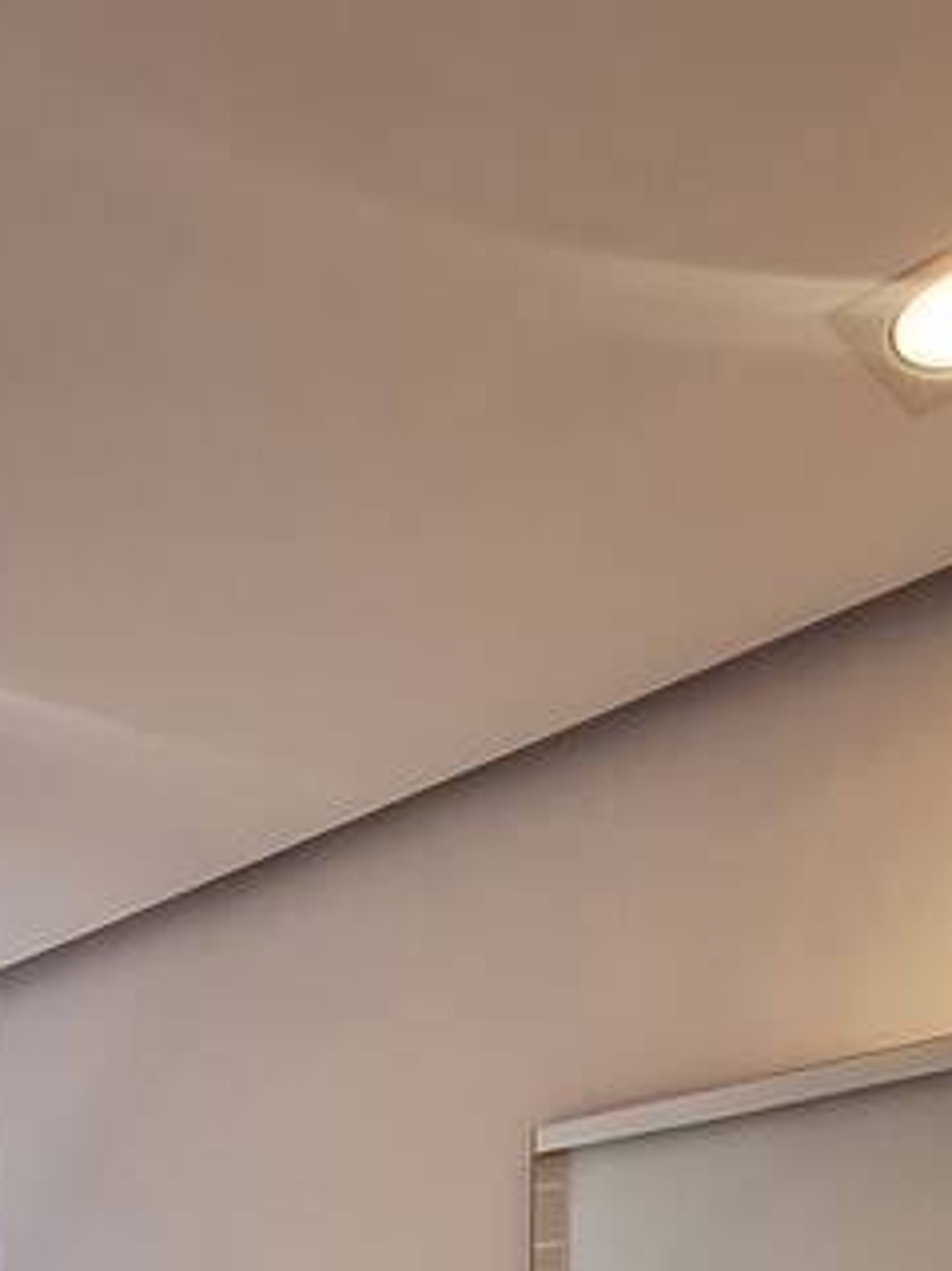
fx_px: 1615
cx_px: 410
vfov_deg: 31.5
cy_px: 1705
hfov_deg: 32.8
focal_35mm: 44
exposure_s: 1/120
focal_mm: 1.74
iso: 80
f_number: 2.2
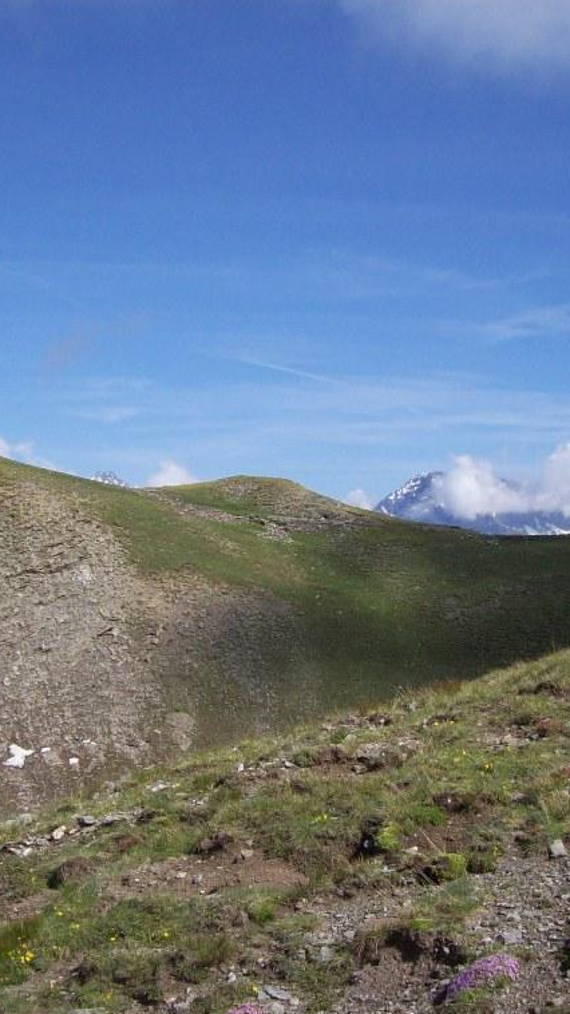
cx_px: 219
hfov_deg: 22.6
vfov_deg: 39.2
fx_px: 1425
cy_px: 511
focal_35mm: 53
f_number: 4.8
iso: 80
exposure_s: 1/759
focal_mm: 6
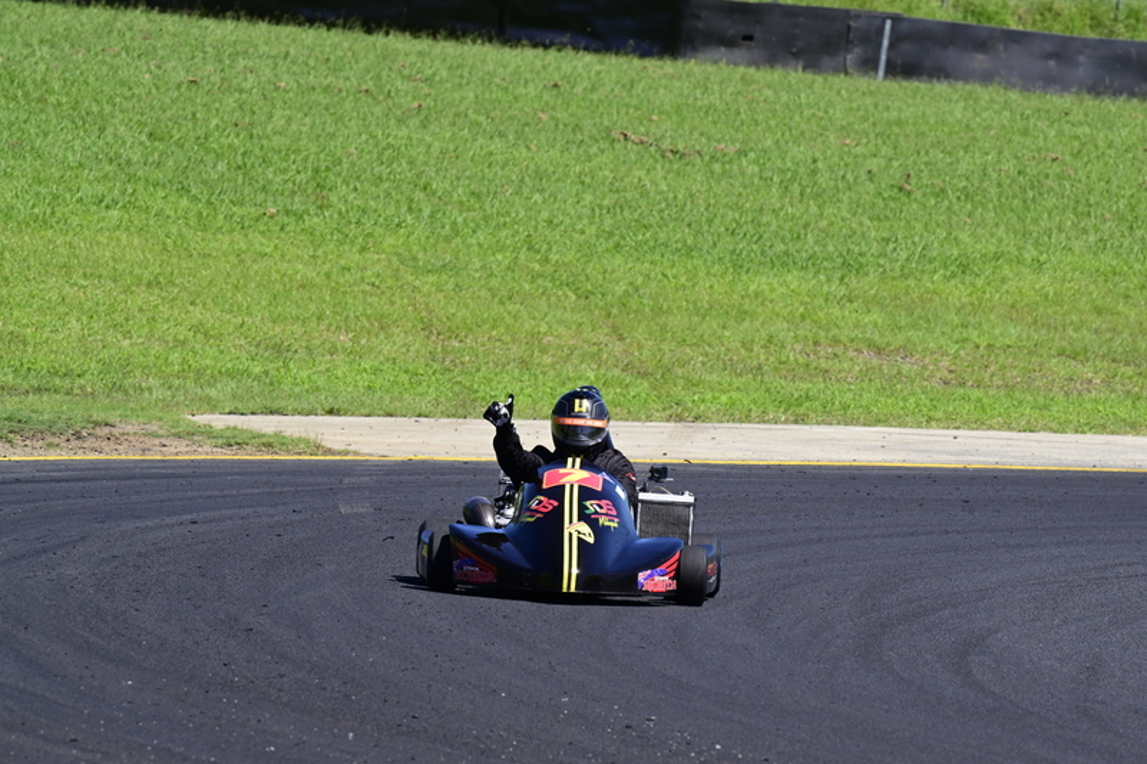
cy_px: 382
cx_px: 574
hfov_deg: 5.4
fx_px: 12104
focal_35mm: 380
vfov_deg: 3.6
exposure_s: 1/640
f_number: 11
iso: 500
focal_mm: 380
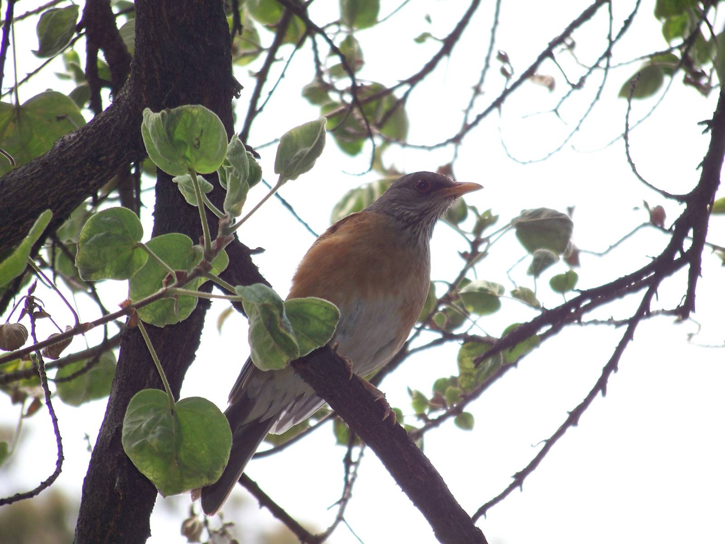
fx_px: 9048
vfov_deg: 3.4
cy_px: 272
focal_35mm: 432
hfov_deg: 4.6
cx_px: 362
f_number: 4.8
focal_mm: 70.2
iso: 64
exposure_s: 1/160
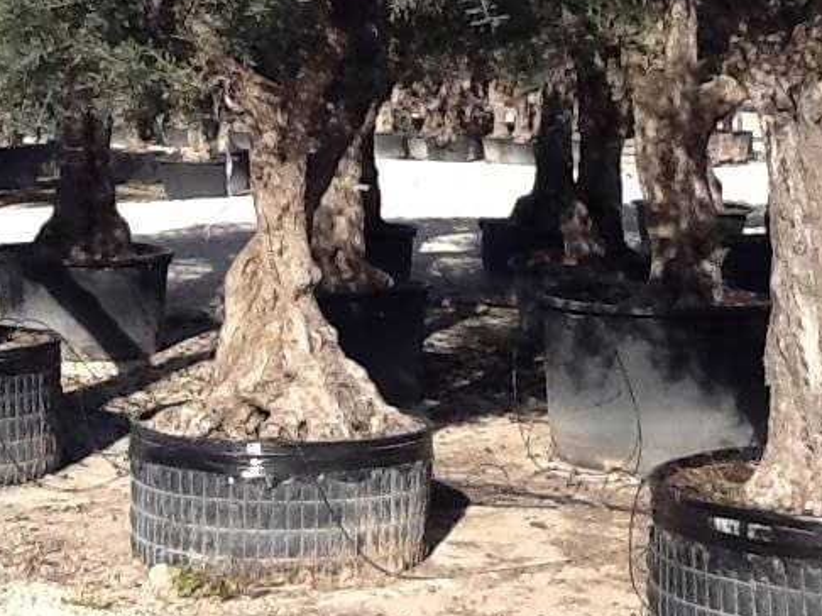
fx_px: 2065
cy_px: 68
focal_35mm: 87
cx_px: 345
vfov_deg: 16.7
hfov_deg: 22.5
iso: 40
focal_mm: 2.03
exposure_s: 1/1070
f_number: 2.4
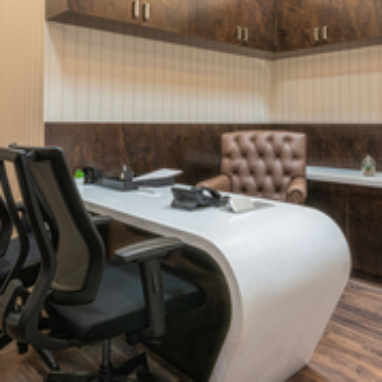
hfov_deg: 50.9
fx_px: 400
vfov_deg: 50.4
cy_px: 133
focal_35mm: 32
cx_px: 218
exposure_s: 1/2
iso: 50
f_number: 13
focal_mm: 15
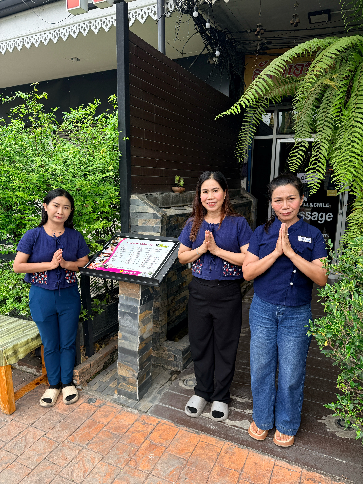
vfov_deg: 71.6
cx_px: 182
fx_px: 336
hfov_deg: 56.8
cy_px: 242
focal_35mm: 24
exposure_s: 1/535
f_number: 1.78
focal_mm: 6.76
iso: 100
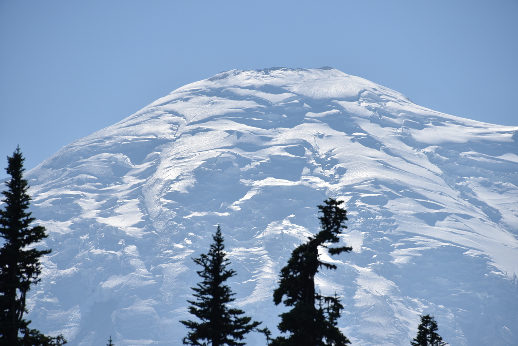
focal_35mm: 300
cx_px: 259
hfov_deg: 6.9
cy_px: 173
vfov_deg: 4.6
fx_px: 4317
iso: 100
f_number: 9
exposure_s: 1/640
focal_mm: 300
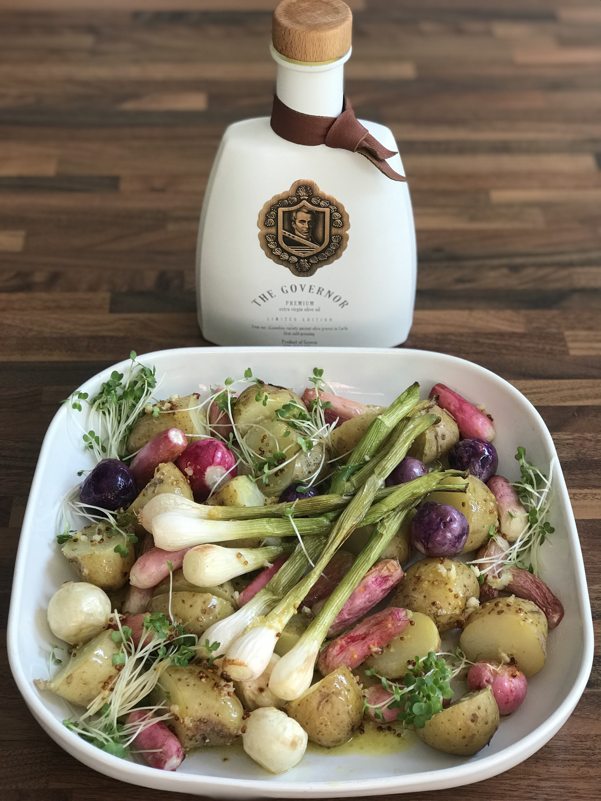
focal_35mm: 57
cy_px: 400
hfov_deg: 25.7
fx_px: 1320
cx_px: 300
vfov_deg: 33.8
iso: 32
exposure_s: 1/50
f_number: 2.8
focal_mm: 6.6
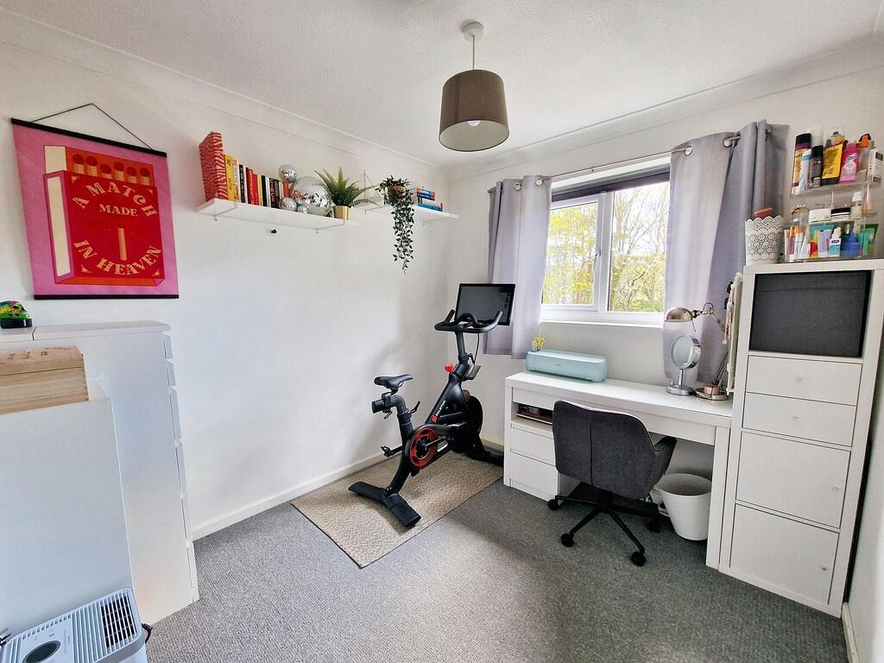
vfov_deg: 89.9
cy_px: 332
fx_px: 332
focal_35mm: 13
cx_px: 442
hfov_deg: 106.2
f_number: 2.2
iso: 125
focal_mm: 2.2
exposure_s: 1/60
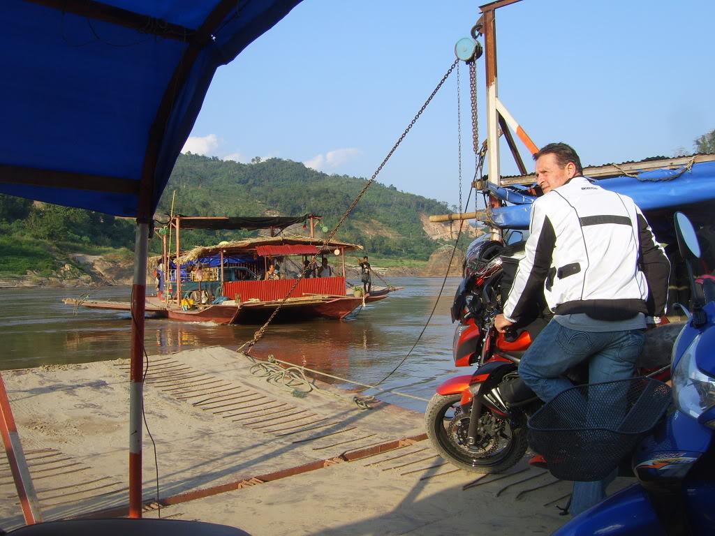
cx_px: 358
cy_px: 268
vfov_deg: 37.7
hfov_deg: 49.0
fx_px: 785
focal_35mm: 38
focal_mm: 7.8
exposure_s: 1/200
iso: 50
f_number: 6.4
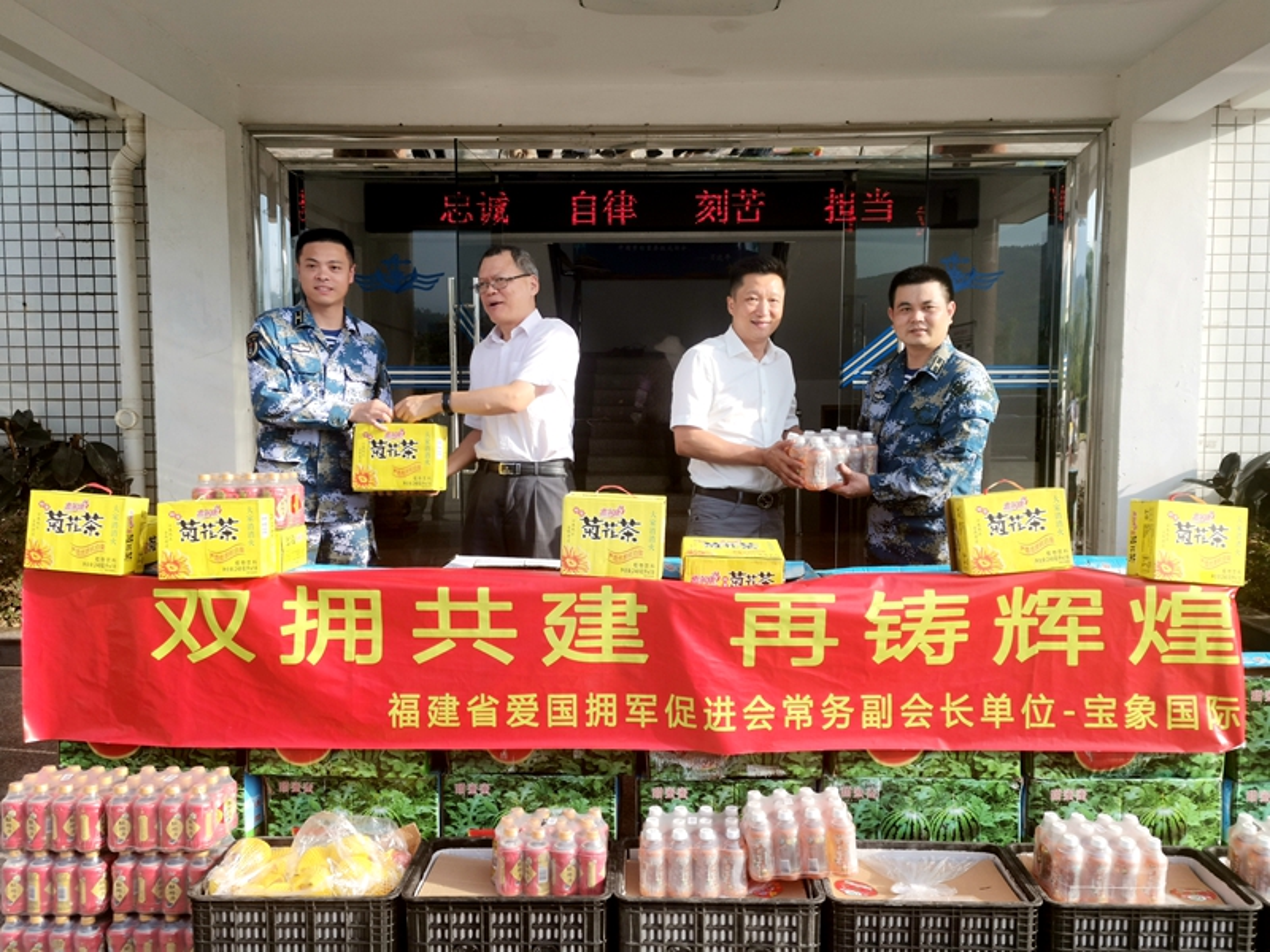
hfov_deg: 61.7
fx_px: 1064
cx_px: 635
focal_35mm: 29
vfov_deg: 48.2
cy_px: 476
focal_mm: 4.75
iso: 50
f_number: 1.8
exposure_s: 1/746
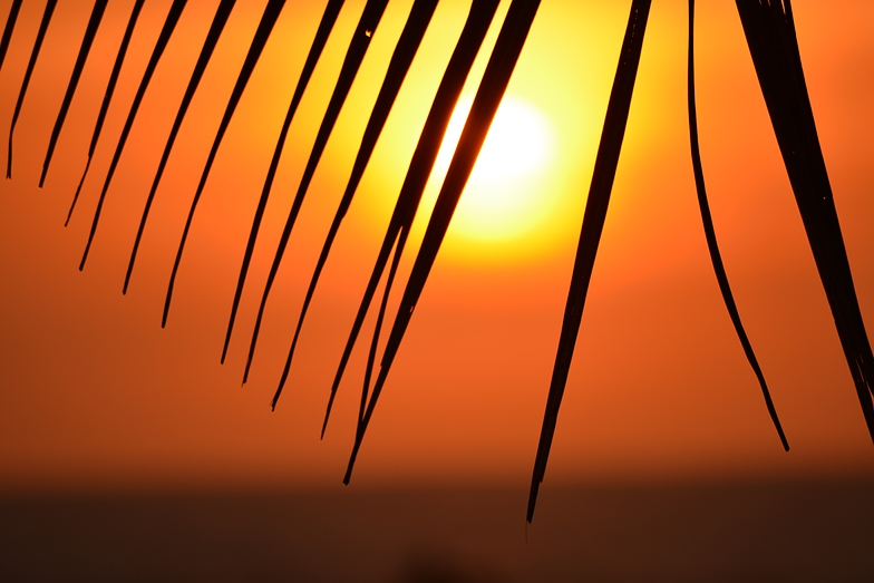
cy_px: 292
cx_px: 437
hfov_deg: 4.6
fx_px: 10926
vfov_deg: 3.1
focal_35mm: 450
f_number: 5.6
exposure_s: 1/500
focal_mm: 300
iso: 100
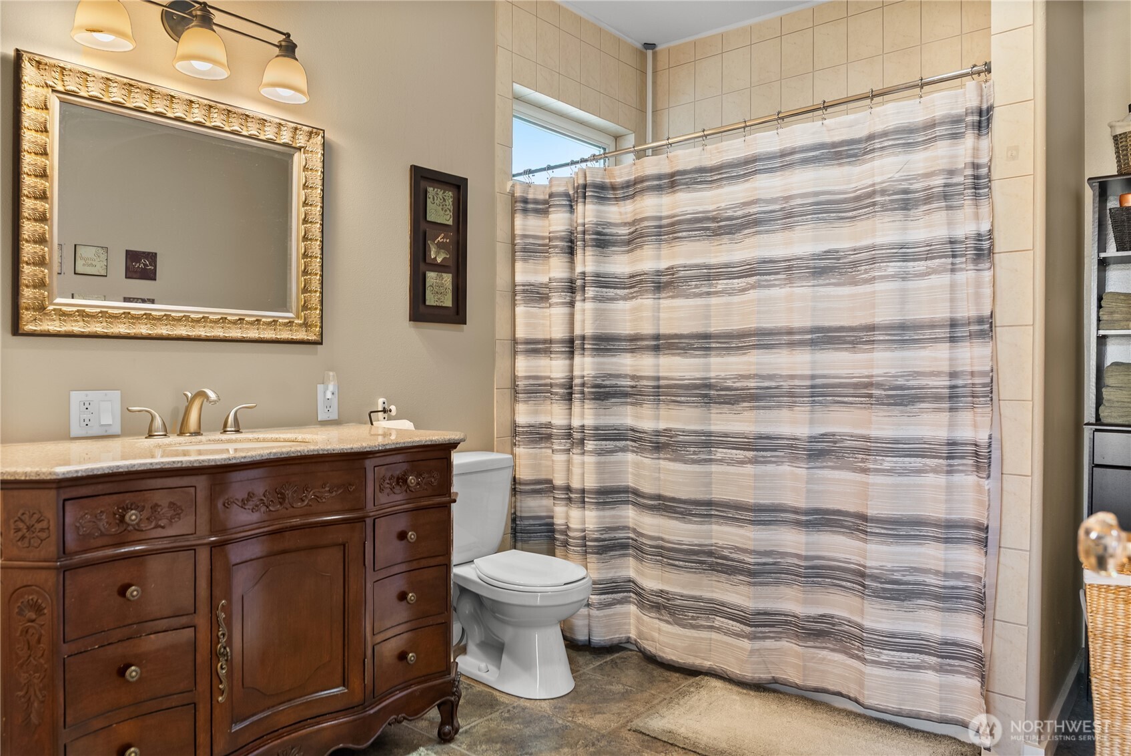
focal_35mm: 24
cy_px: 378
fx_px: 754
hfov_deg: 73.7
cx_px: 566
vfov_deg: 53.2
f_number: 4.5
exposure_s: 1/2
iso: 400
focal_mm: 24
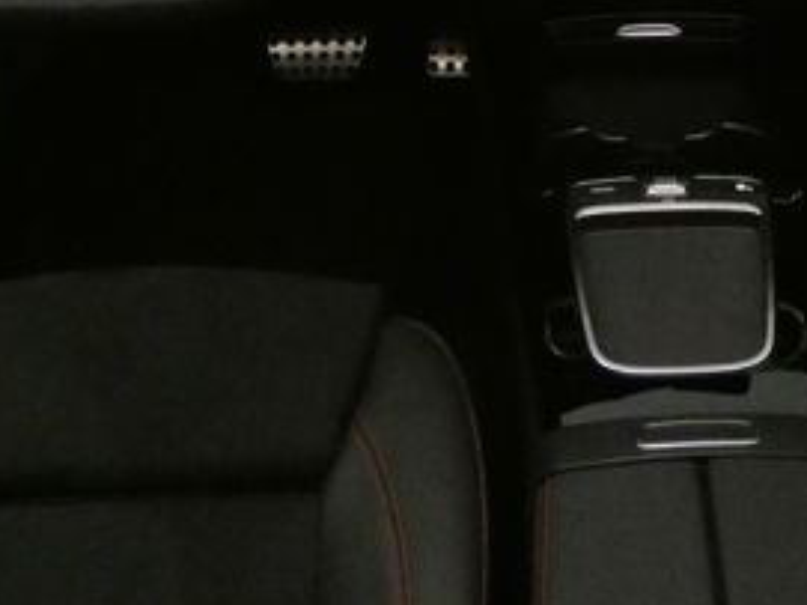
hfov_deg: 31.9
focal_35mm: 59
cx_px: 637
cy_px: -182
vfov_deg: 22.2
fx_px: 1375
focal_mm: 3.6
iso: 1600
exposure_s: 1/30
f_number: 2.8
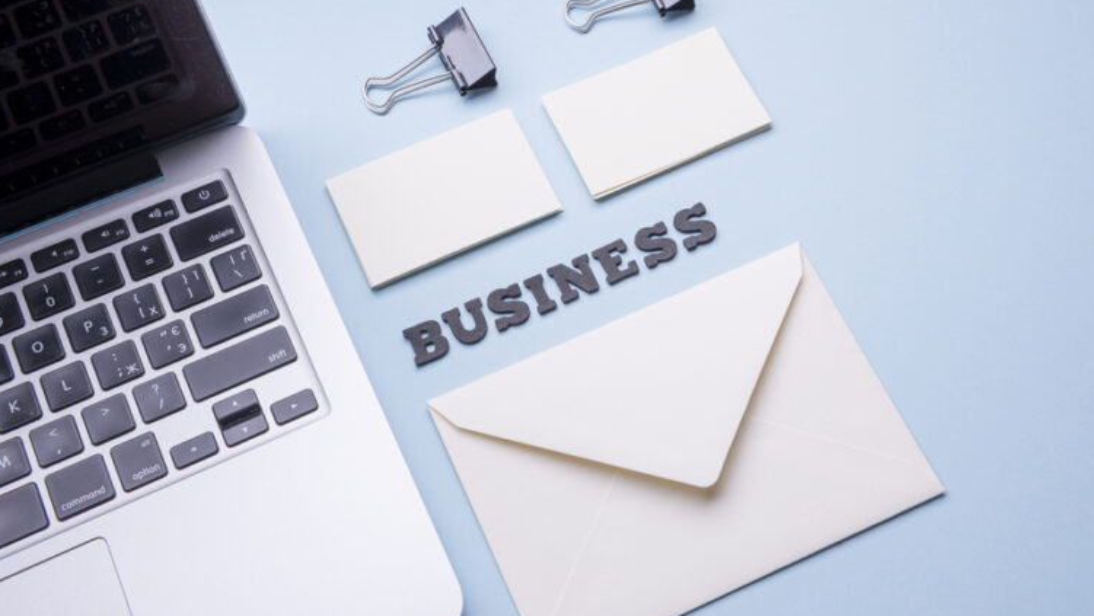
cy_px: 328
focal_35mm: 45
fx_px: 1306
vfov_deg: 26.5
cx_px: 554
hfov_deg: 45.5
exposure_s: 1/100
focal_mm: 42
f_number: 10
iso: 125
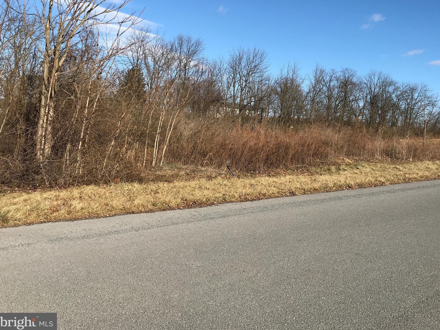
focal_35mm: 32
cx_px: 247
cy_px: 144
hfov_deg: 56.7
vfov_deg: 44.1
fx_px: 407
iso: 20
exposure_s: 1/2519
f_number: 1.8
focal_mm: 3.99
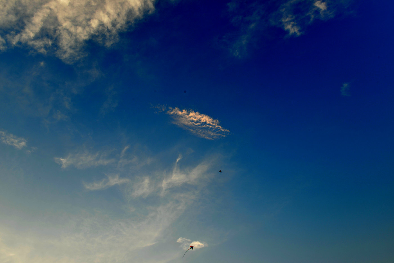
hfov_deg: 73.7
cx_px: 197
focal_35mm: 24
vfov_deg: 53.2
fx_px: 263
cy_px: 132
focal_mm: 24
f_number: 11
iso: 200
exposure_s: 1/15
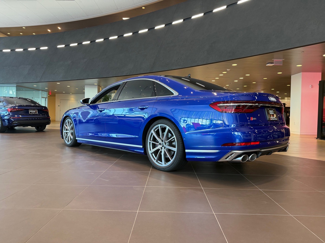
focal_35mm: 24
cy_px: 122
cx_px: 162
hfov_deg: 71.6
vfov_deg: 56.8
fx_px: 225
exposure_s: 1/120
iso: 250
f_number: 1.78
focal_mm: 6.76
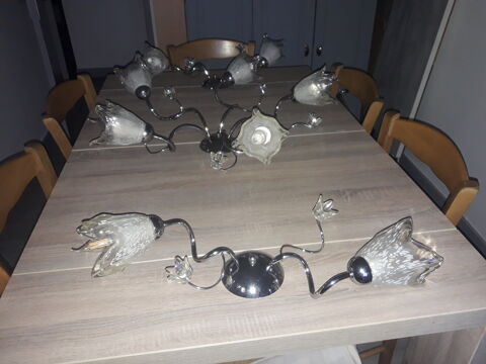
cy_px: 182
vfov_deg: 49.7
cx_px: 243
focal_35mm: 28
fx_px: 393
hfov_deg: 63.4
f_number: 1.9
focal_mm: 3.7
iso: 160
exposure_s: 1/25
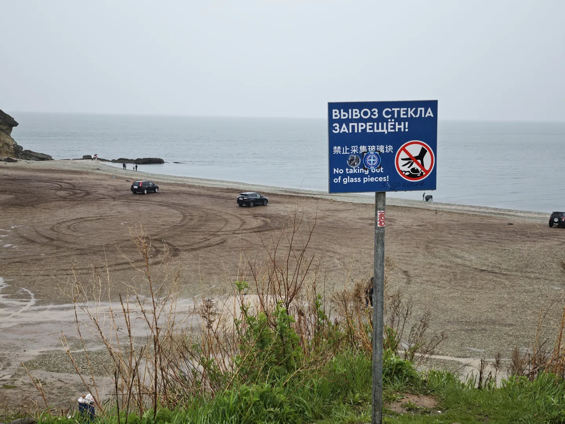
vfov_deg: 31.5
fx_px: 751
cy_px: 212
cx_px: 282
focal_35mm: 46
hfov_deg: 41.2
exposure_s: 1/699
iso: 50
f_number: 1.62
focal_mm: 6.55
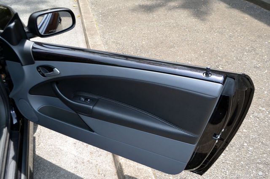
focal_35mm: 30
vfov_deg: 43.4
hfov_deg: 62.0
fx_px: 225
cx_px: 135
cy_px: 90
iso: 100
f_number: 5
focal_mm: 20
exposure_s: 1/200
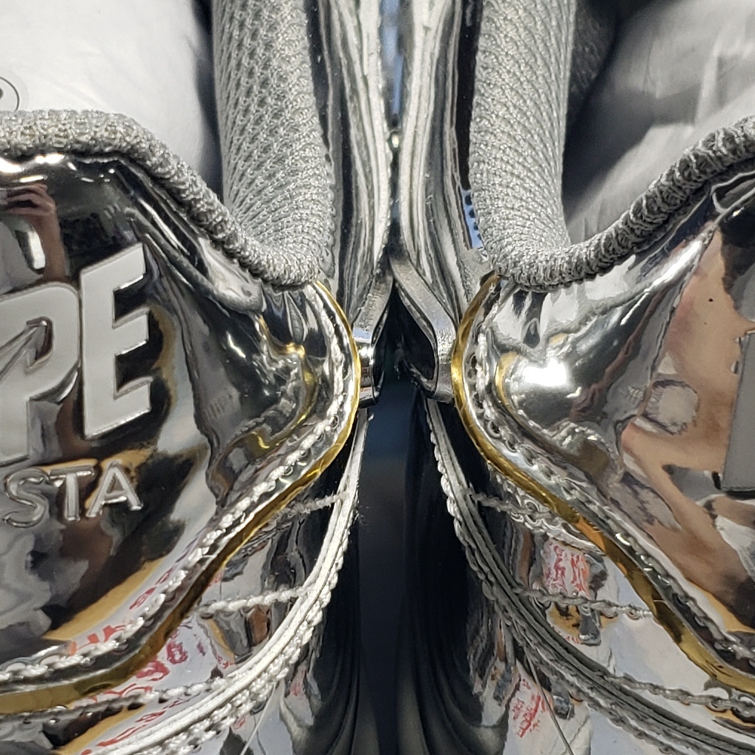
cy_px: 628
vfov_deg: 18.9
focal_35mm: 91
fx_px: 2246
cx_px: 363
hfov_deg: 19.1
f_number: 1.5
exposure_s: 1/301
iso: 50
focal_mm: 4.3
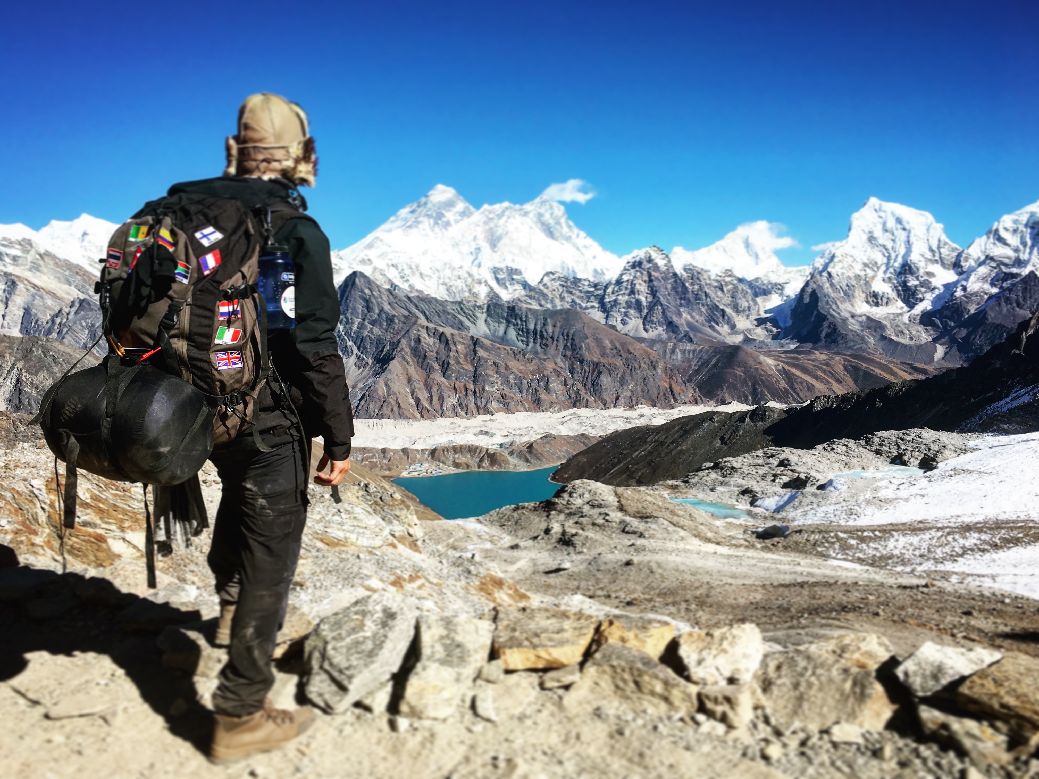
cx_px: 520
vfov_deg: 48.2
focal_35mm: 29
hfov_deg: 61.7
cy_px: 390
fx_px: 870
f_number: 2.2
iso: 25
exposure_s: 1/2404
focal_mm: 4.15
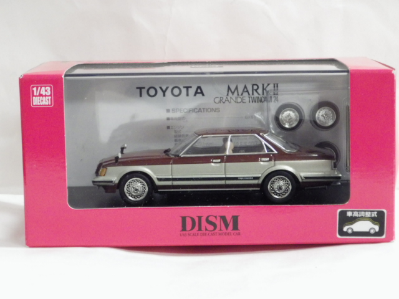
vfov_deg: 14.4
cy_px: 150
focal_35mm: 103
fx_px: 1187
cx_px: 200
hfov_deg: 19.1
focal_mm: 18.4
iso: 1000
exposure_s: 1/30
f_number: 4.6
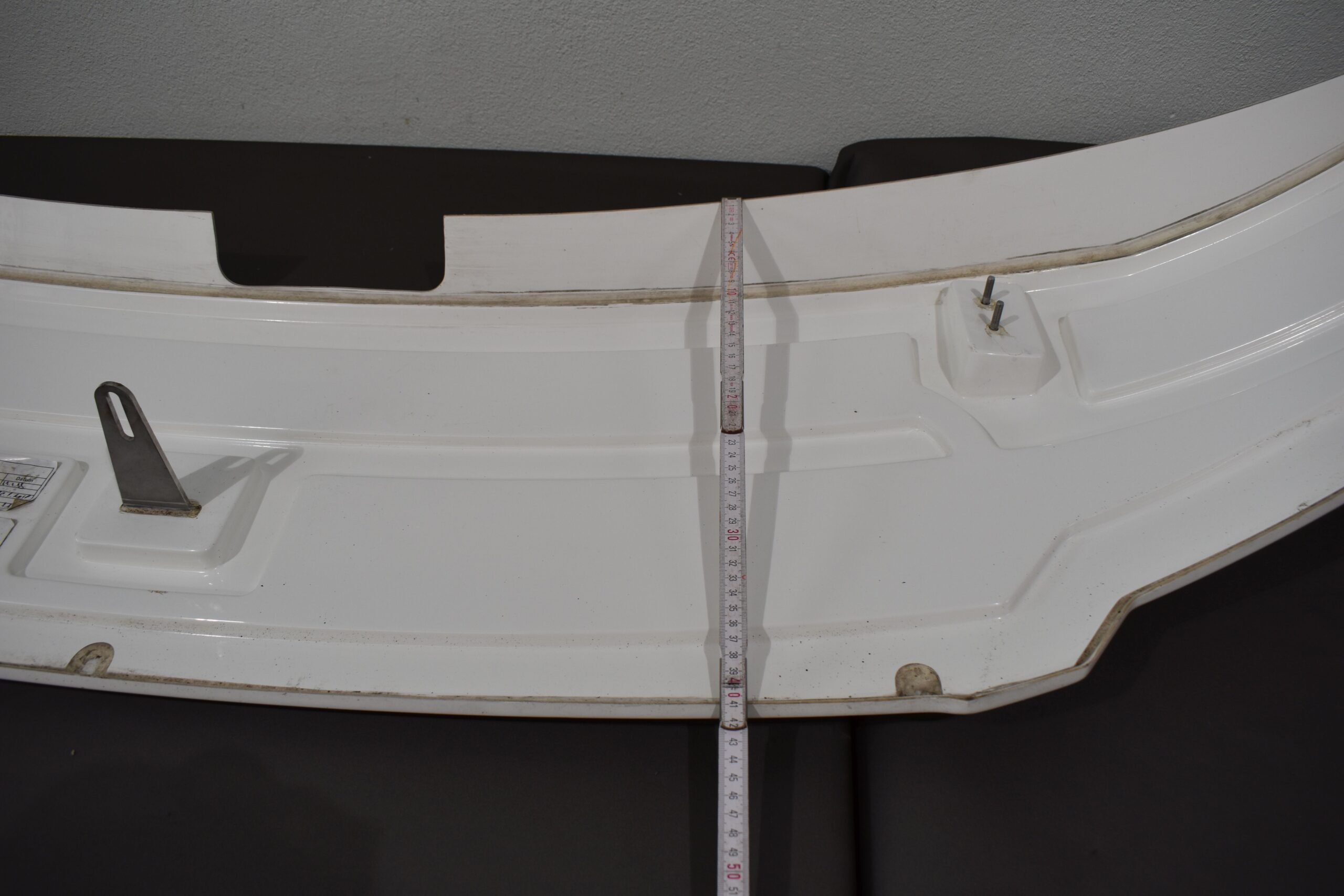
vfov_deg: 47.9
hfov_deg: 67.4
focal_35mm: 27
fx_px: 1008
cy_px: 448
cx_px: 672
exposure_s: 1/125
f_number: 5.6
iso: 200
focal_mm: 18
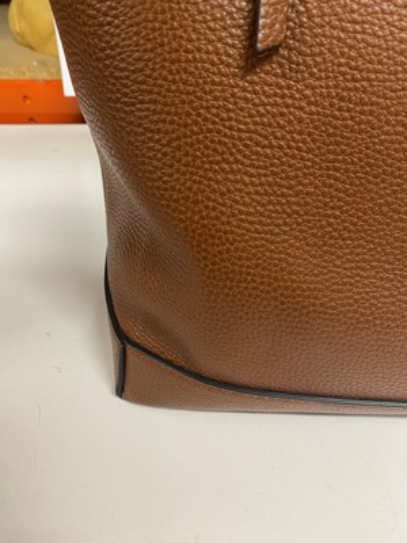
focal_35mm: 26
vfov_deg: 67.3
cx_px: 204
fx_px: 408
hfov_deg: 53.1
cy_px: 272
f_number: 1.8
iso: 200
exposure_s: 1/50
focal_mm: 4.25
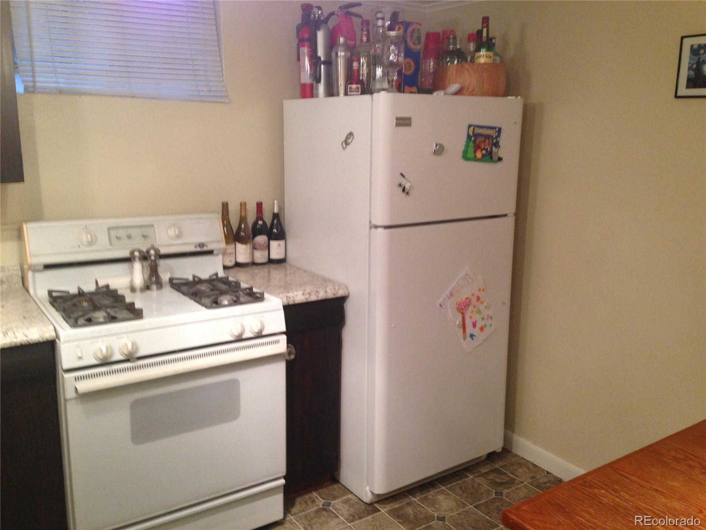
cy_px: 265
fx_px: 673
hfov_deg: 55.4
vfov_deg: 42.9
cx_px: 353
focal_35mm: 33
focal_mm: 4.12
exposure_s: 1/20
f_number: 2.4
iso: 125
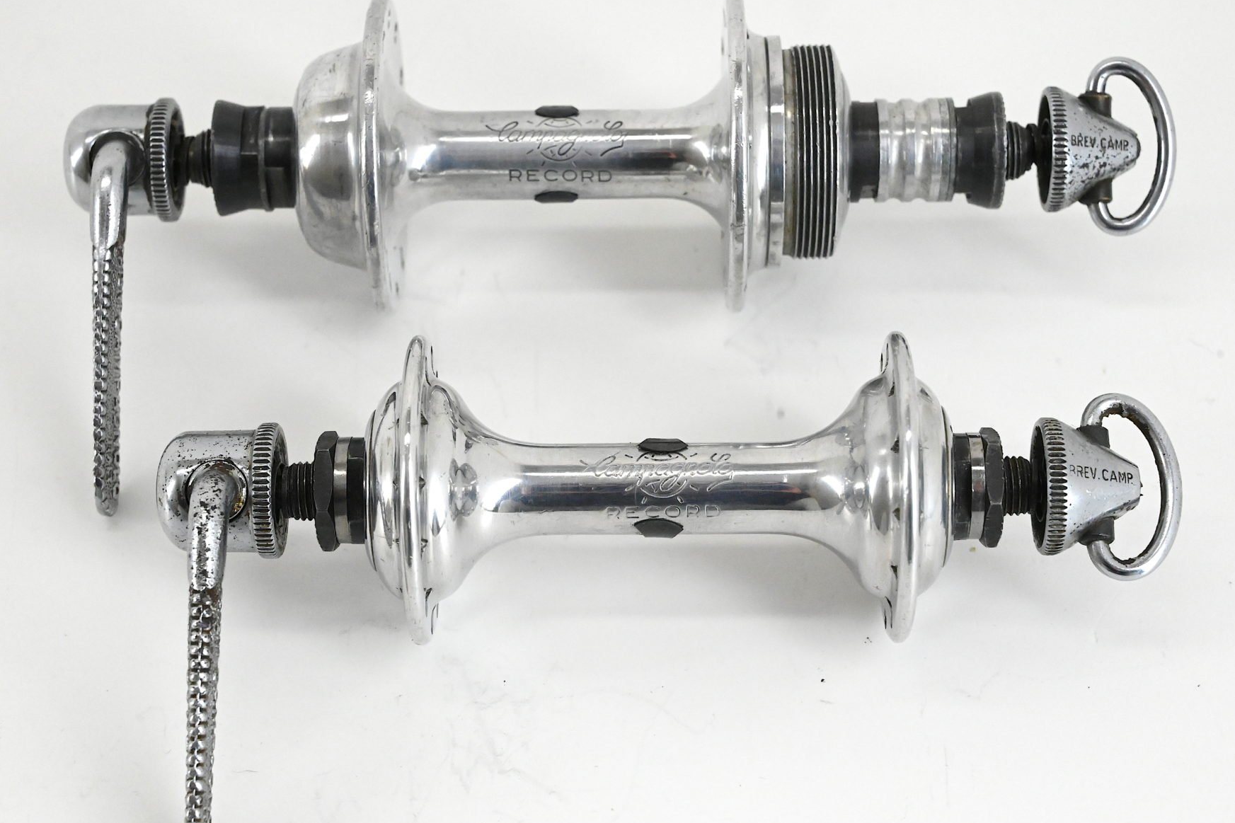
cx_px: 599
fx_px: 2641
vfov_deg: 17.7
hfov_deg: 26.3
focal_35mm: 77
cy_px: 442
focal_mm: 70
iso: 11400
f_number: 13
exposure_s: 1/640
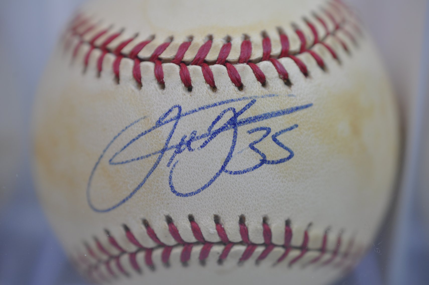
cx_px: 214
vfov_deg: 22.6
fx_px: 714
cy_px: 142
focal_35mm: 60
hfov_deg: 33.4
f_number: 3.5
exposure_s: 1/50
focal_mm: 40
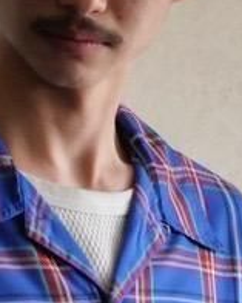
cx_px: 37
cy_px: 619
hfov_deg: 3.4
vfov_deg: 4.2
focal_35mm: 458
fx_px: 4097
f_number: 4
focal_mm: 54
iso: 3200
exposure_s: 1/125
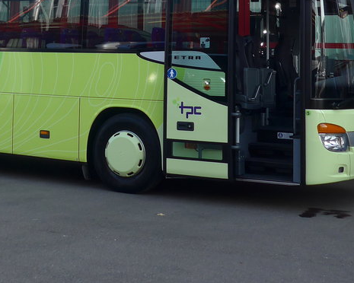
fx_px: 765
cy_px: -37
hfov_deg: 25.6
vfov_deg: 19.9
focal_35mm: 73
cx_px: 72
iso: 80
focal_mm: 6
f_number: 2.8
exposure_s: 1/320
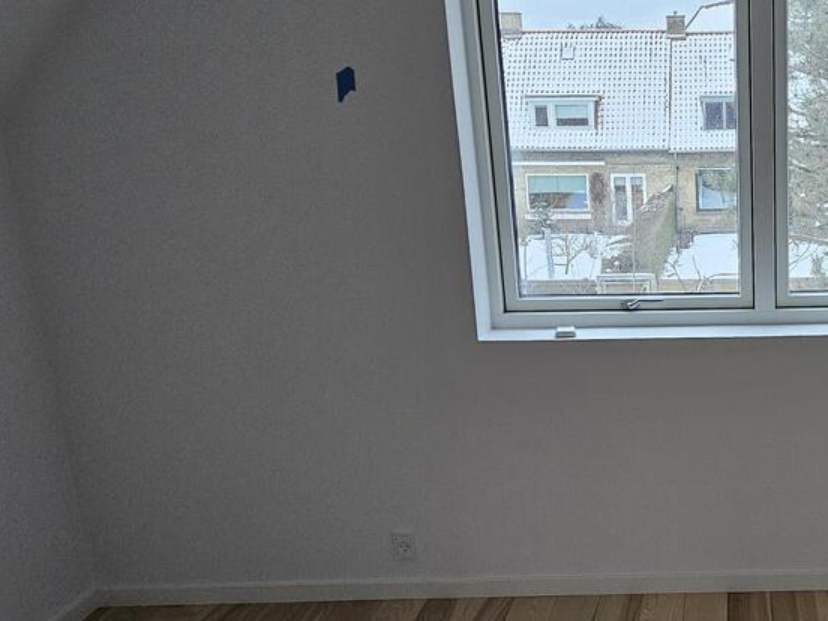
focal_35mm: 48
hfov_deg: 36.9
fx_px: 1148
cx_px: 762
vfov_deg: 29.8
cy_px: 465
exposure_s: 1/100
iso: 800
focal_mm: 5.4
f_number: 1.8
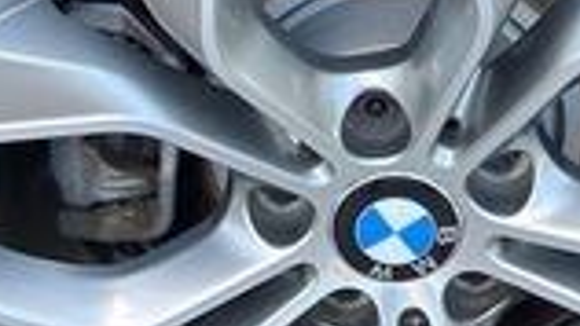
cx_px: 378
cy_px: -44
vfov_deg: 10.4
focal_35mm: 115
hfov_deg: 18.6
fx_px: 1769
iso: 40
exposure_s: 1/121
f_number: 1.5
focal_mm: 5.7
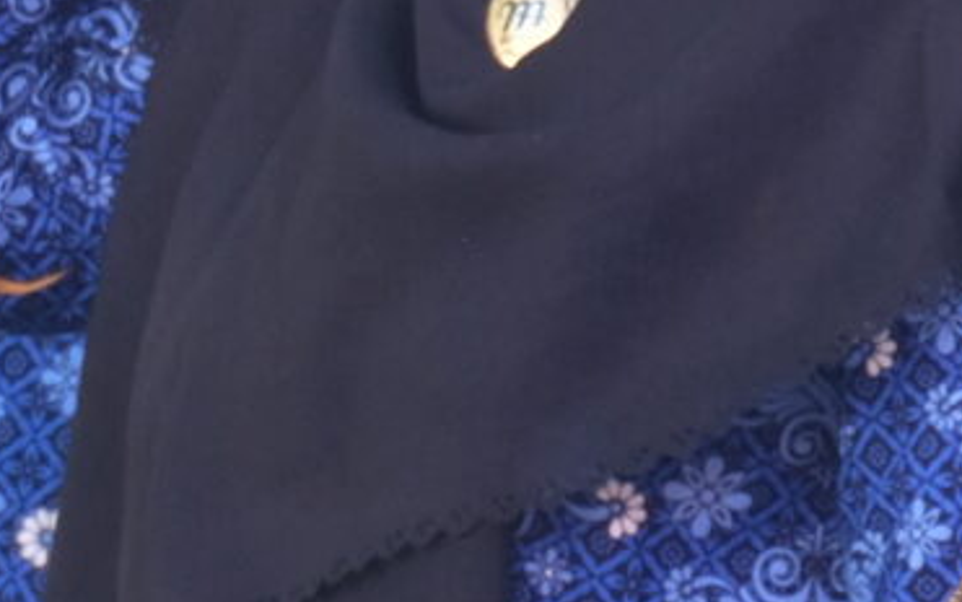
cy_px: -619
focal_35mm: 1273
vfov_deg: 1.0
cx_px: -742
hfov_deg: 1.6
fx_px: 33380
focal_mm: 120.6
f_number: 5.8
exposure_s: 1/60
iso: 640
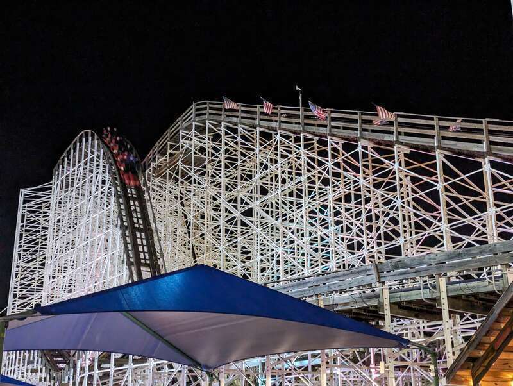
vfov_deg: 30.3
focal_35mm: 48
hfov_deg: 39.6
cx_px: 256
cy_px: 193
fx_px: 712
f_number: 1.85
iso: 1133
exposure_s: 1/30
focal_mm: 6.81
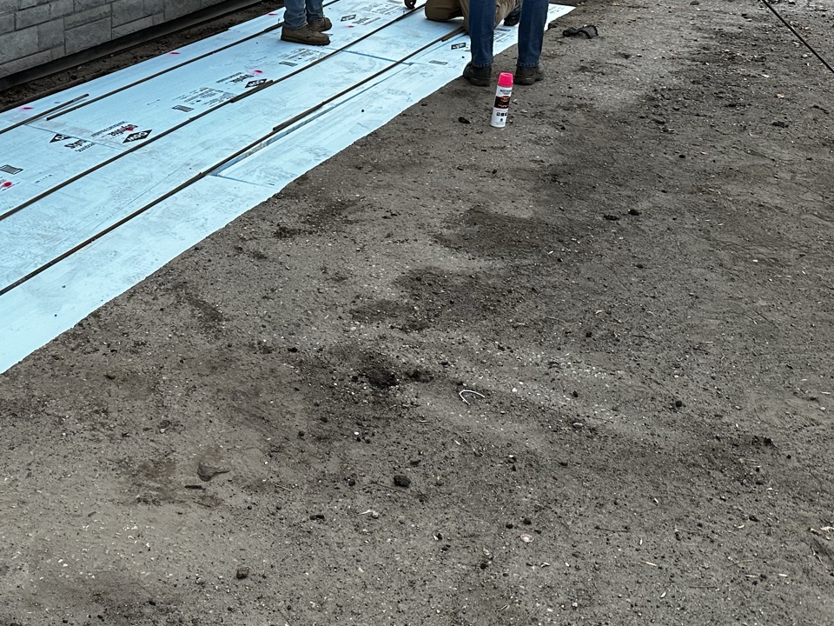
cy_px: 239
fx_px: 1156
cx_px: 101
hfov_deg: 37.4
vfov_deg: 30.2
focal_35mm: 48
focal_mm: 6.86
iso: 160
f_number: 1.78
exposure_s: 1/121
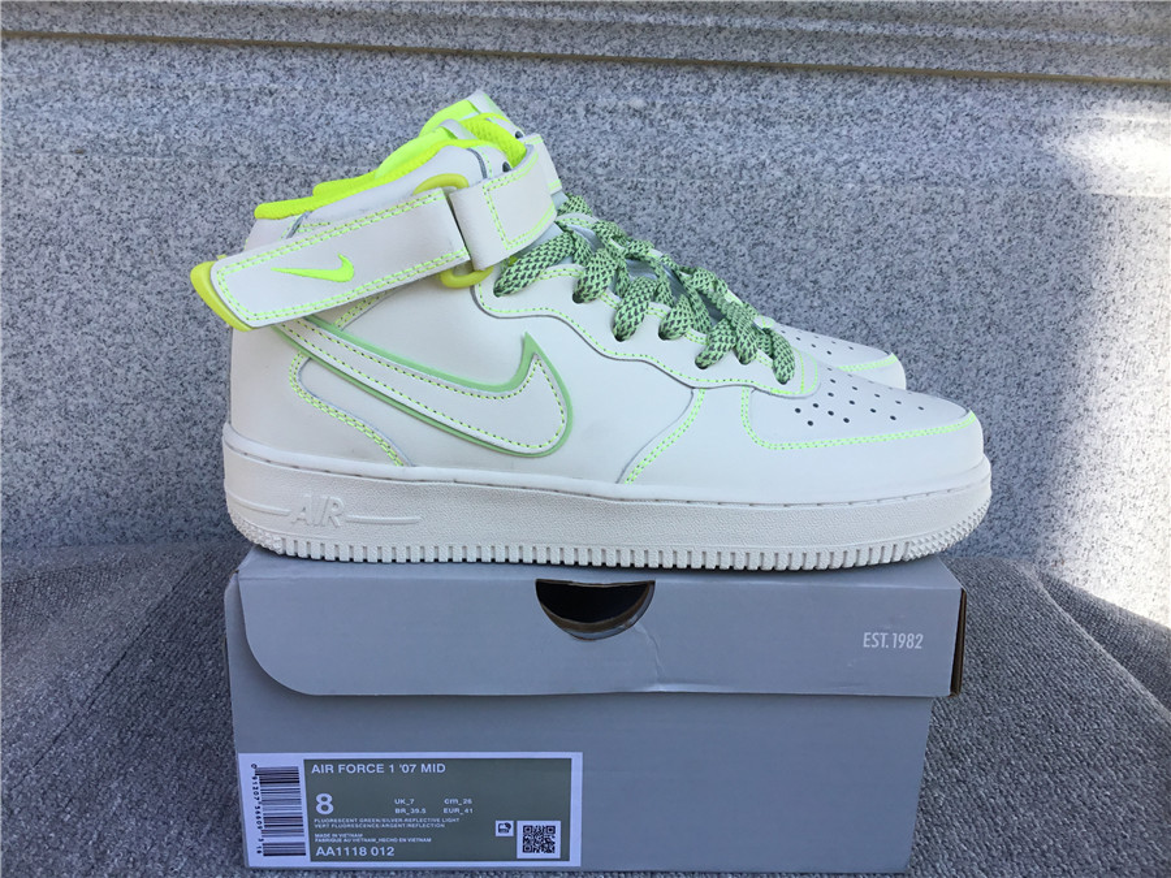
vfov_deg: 45.4
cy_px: 439
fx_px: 1049
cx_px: 586
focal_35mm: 31
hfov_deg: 58.4
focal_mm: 3.3
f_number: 2.4
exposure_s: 1/776
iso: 25
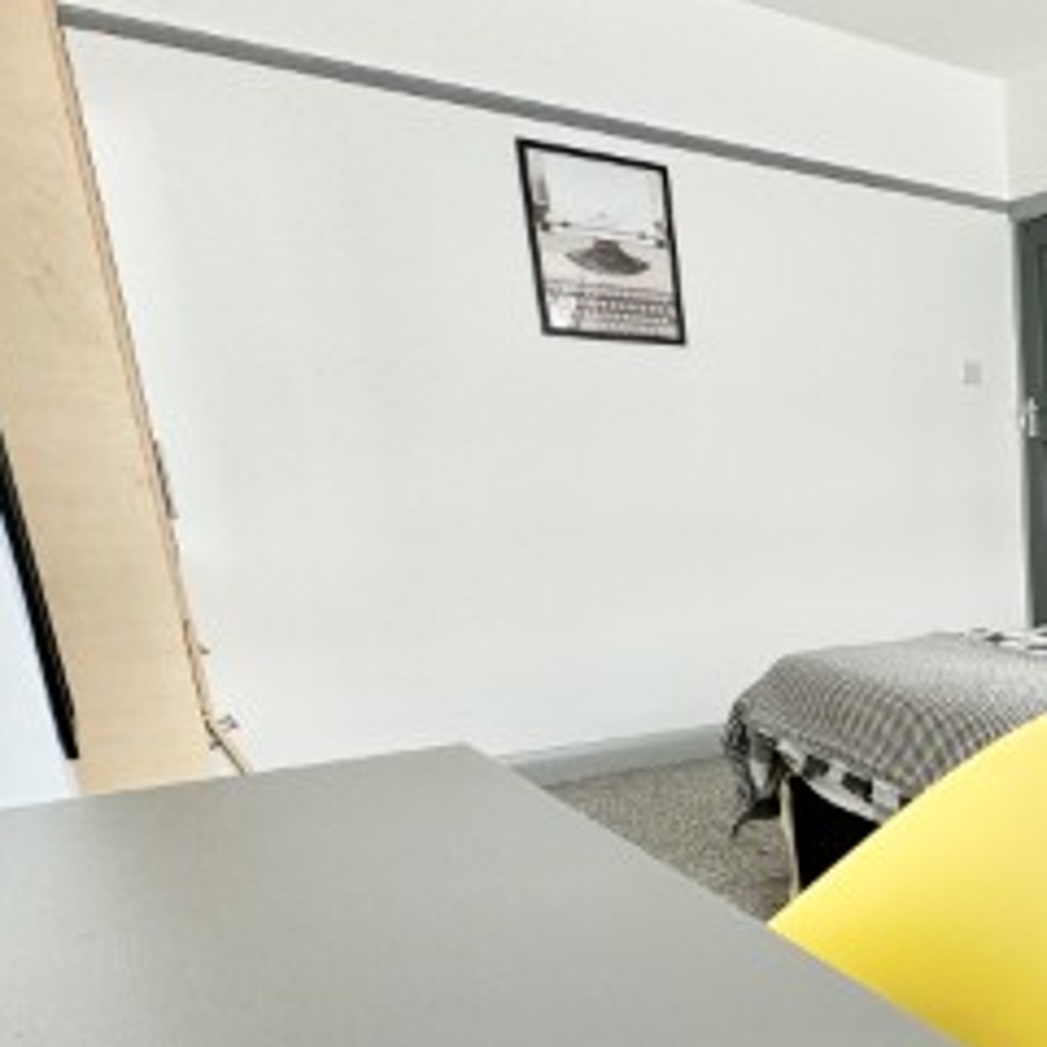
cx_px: 1169
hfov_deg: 39.8
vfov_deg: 47.7
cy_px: 794
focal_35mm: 33
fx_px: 1129
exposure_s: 1/228
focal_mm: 2.22
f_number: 2.2
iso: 40
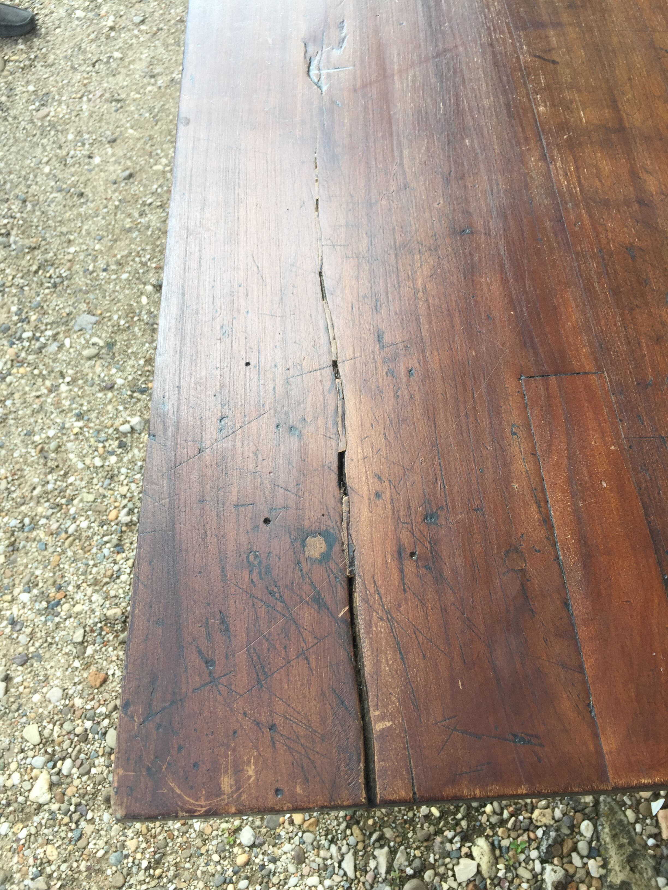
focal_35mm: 29
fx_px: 746
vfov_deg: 61.7
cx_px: 334
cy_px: 445
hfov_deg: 48.2
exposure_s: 1/168
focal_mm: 4.15
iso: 32
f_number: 2.2
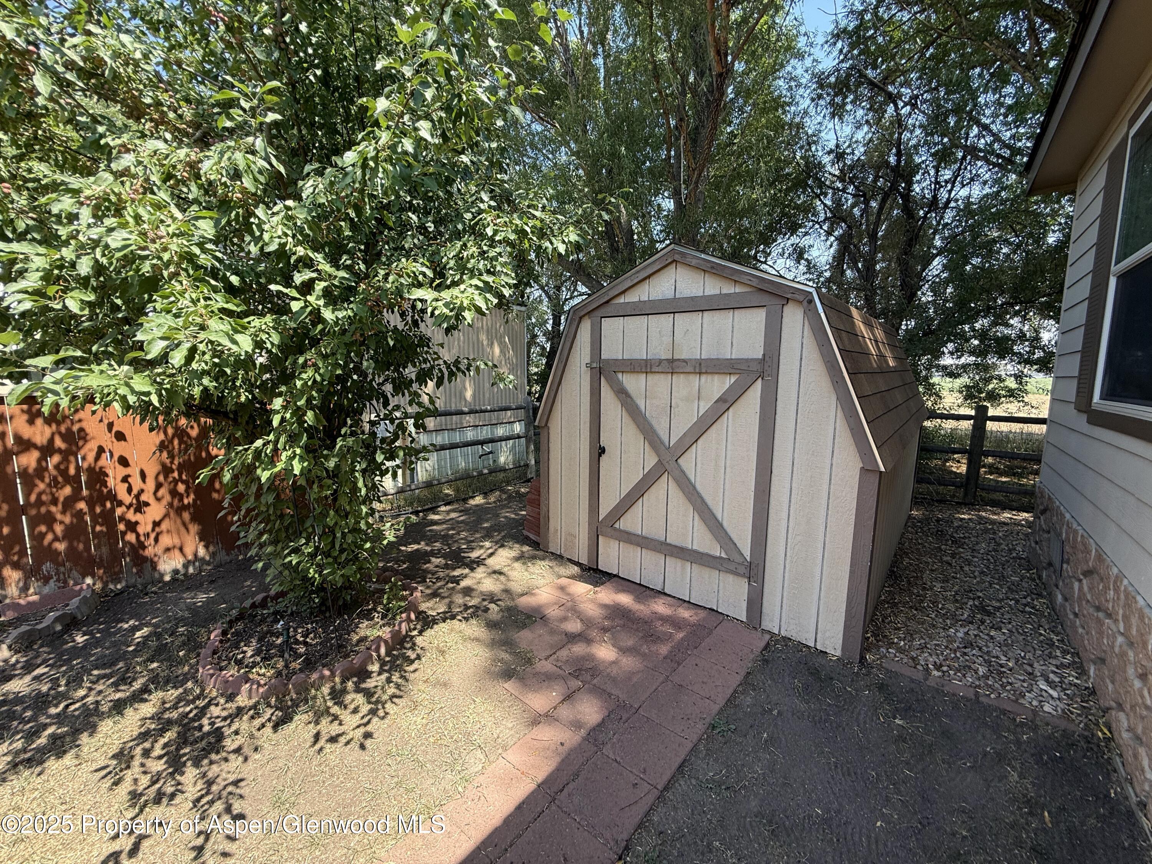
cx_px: 576
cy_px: 432
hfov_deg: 102.1
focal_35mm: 14
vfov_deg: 85.7
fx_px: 466
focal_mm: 2.22
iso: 50
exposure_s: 1/250
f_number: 2.2
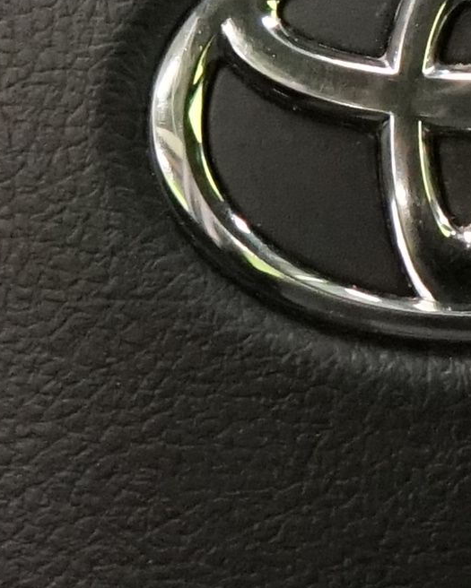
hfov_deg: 5.3
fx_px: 5087
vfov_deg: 6.6
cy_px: 32
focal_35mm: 292
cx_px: 440
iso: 5000
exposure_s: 1/60
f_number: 5
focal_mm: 34
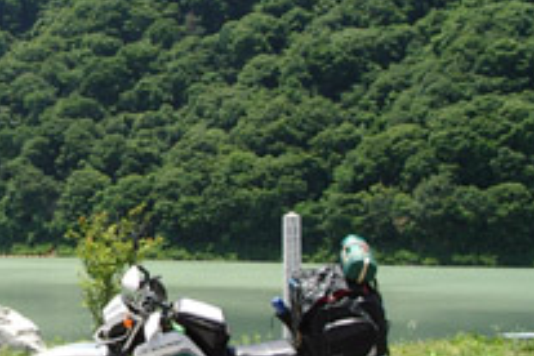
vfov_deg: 15.9
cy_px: 178
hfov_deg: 23.2
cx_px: 77
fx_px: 1276
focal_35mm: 86
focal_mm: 5.8
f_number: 4.8
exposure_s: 1/250
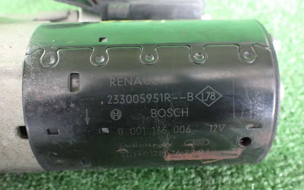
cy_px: 100
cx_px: 152
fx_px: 265
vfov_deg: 39.5
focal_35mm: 32
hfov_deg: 59.6
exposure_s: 1/30
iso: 1000
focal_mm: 5.4
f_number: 2.3
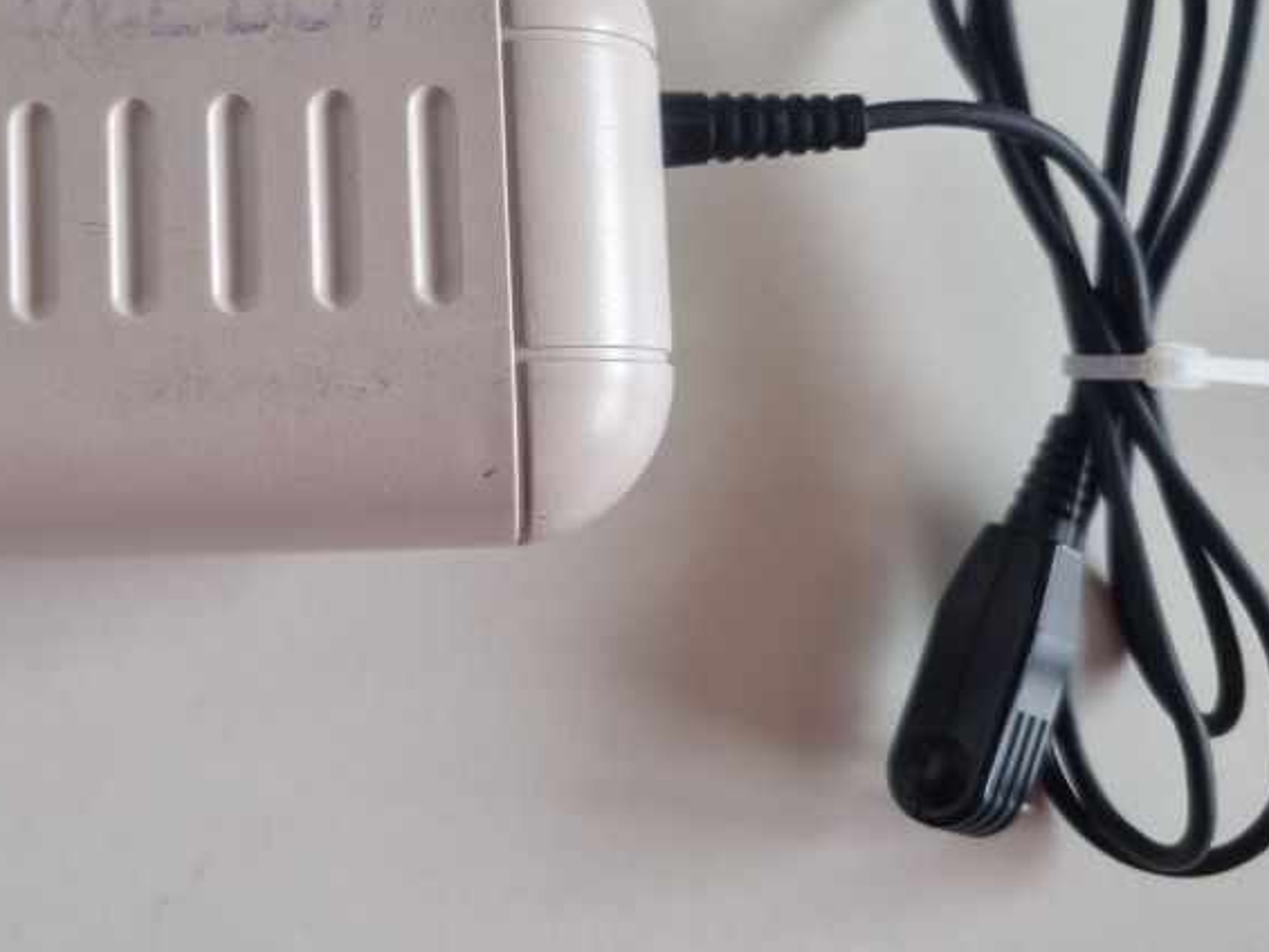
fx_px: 1687
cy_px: 328
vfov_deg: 31.3
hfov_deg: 40.7
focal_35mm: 46
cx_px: 411
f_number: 1.8
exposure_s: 1/100
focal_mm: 5.4
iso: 125
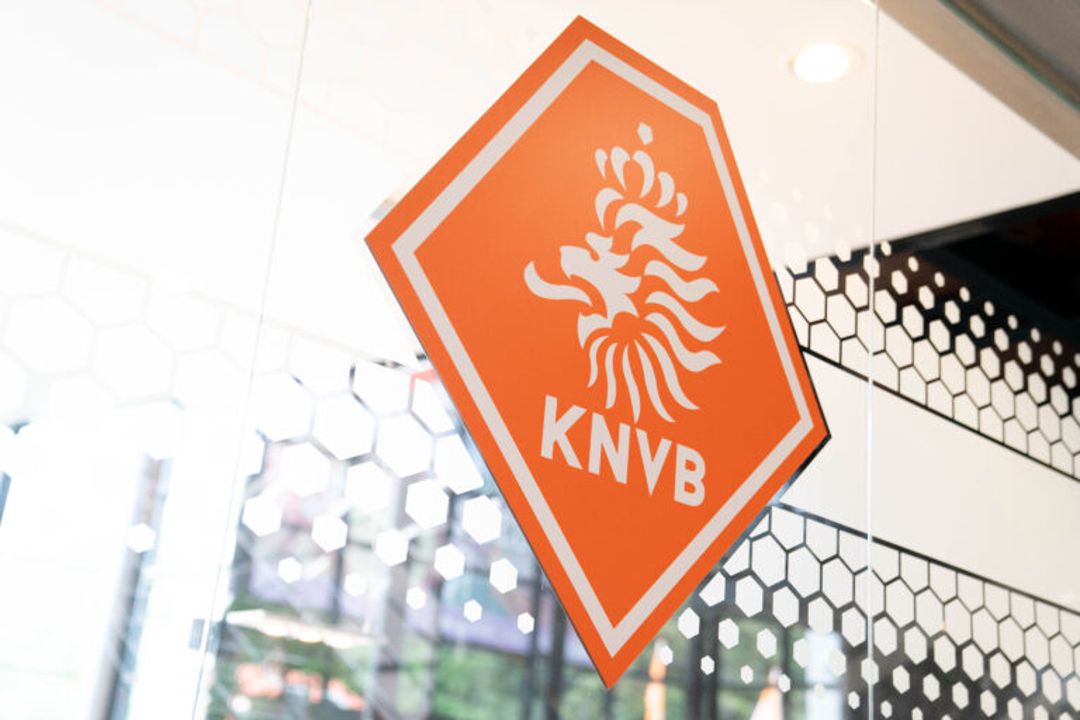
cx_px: 540
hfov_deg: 43.6
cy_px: 360
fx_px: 1350
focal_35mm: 45
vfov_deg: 29.9
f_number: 2.8
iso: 1250
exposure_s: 1/80
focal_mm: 45
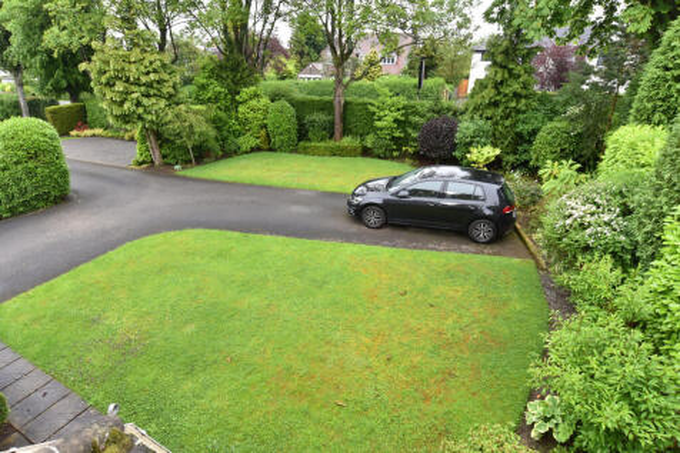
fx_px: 359
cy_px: 226
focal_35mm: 19
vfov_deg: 64.5
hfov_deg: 86.9
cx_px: 340
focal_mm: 19
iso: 800
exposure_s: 1/125
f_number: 8
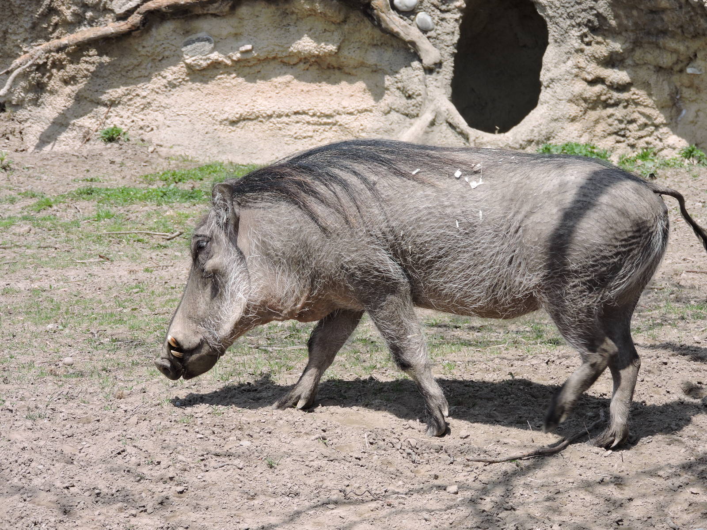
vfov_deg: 7.4
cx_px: 354
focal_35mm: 200
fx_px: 4085
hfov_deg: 9.9
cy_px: 265
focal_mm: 35.7
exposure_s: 1/400
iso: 100
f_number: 4.6
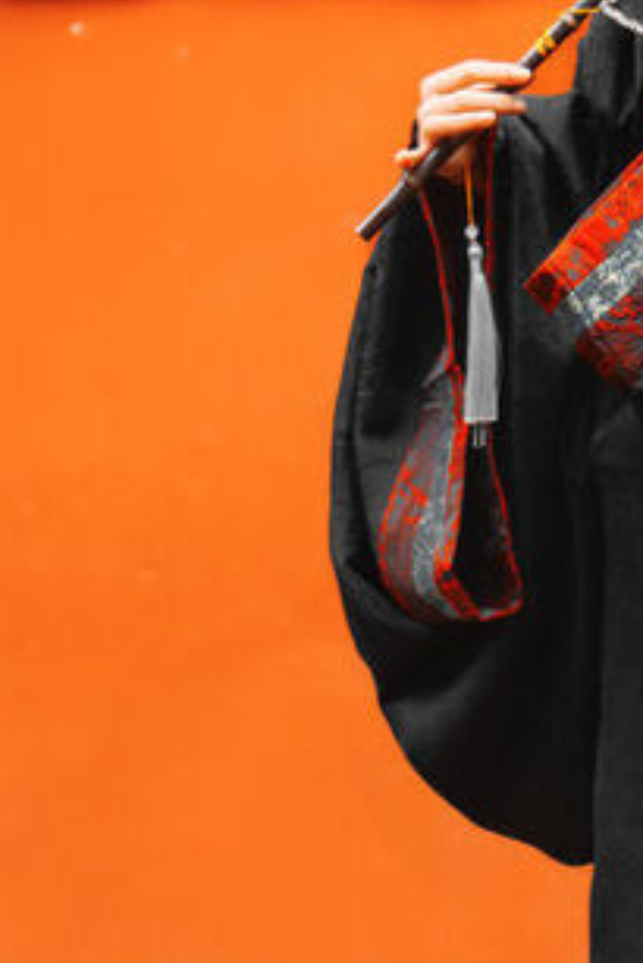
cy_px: -999
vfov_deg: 7.0
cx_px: 605
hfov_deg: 4.9
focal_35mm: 282
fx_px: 7546
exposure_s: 1/1250
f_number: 1.8
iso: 200
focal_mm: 55
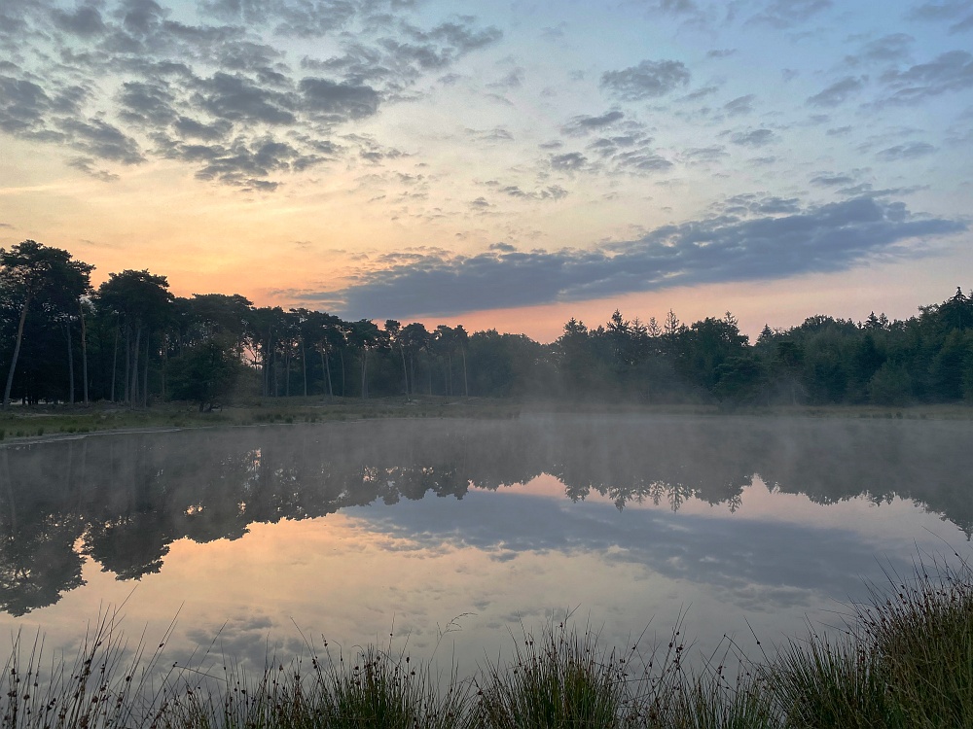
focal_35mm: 26
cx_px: 486
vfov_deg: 53.1
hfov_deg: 67.3
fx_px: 731
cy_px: 364
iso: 50
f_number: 1.8
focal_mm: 4.25
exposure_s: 1/122
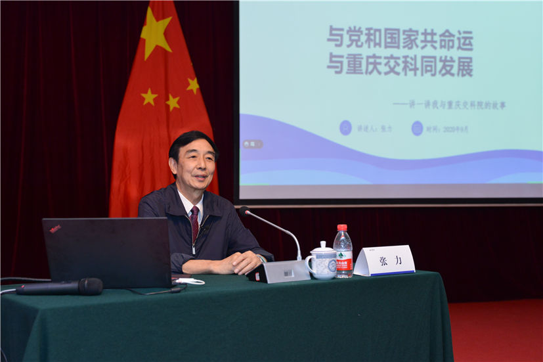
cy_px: 181
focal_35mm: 52
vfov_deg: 26.0
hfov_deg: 38.2
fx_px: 784
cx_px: 272
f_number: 3.5
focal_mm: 52
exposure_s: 1/160
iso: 1600
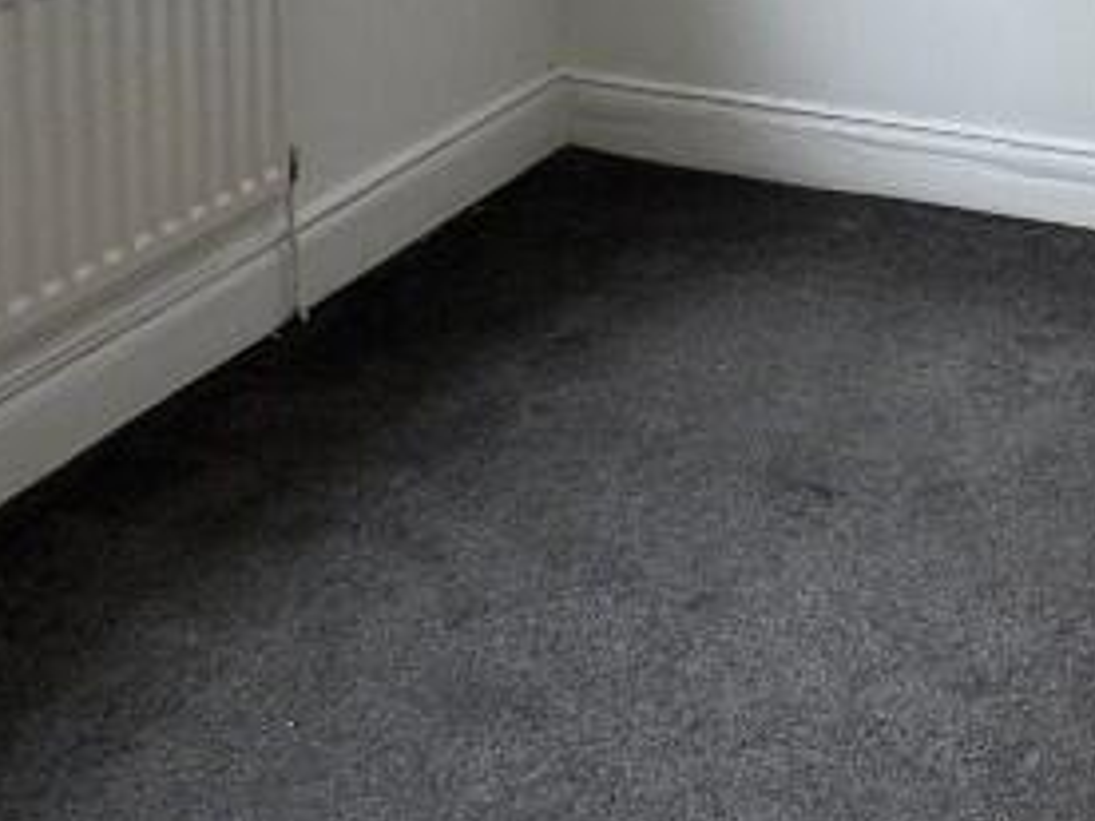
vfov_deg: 23.6
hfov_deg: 34.1
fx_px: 1645
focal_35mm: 52
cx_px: 1055
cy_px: -333
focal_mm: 2.22
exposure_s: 1/99
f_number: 2.2
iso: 80
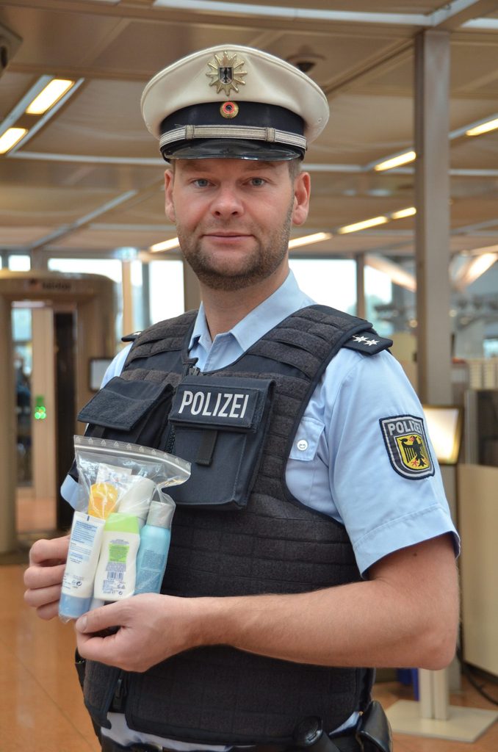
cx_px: 249
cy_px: 376
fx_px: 1376
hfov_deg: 20.5
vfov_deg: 30.6
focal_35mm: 66
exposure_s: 1/100
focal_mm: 44
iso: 800
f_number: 5
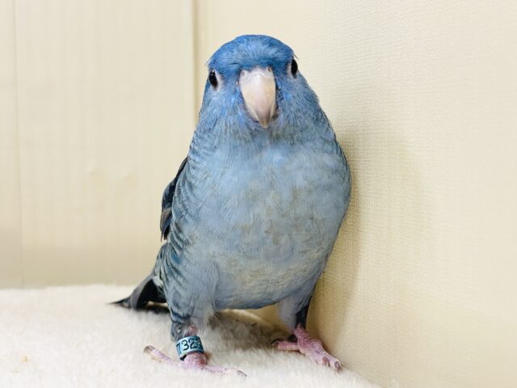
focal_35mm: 52
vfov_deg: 28.0
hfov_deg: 36.8
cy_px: 194
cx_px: 258
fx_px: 777
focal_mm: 6
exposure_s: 1/100
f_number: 2
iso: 160
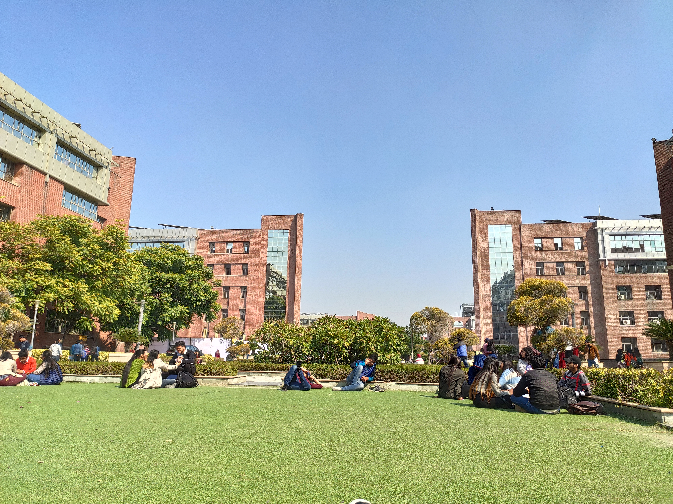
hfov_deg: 67.3
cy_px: 252
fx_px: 505
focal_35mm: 26
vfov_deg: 53.1
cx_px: 336
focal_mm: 4.77
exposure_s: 1/1185
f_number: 1.75
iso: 112
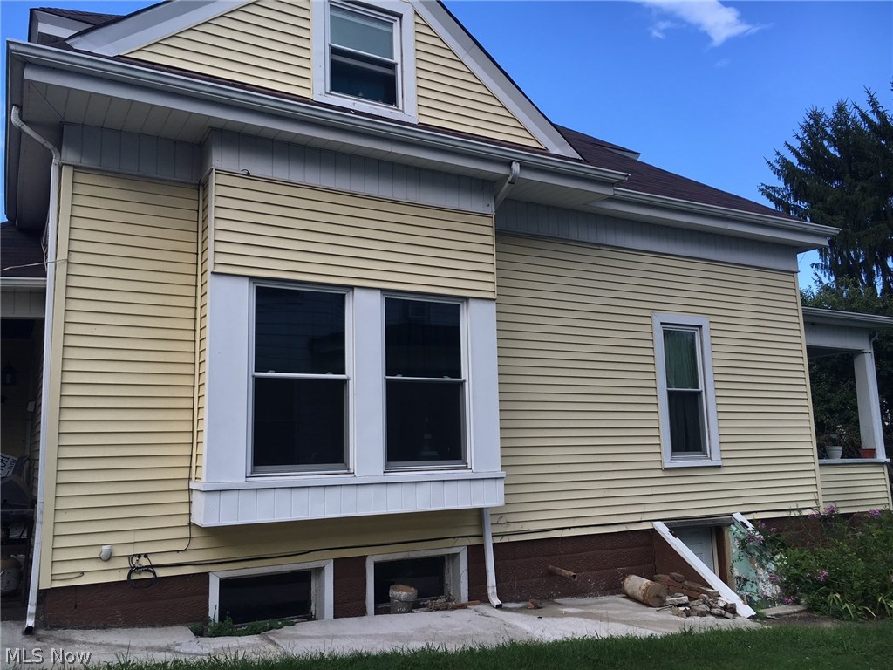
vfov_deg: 48.2
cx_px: 446
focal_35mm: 29
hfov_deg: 61.7
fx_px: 748
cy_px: 335
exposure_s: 1/527
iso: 25
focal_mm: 4.15
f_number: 2.2
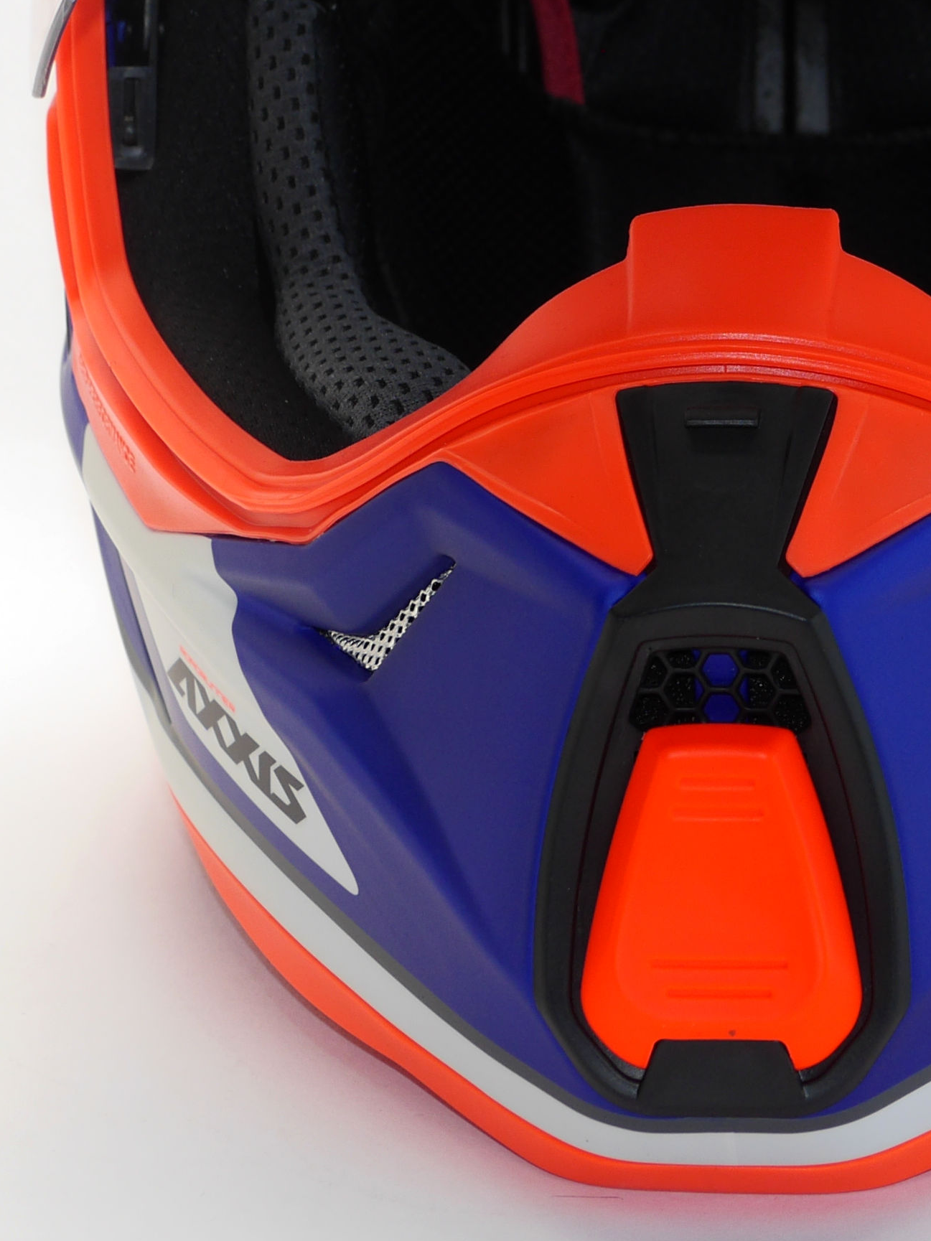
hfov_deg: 11.5
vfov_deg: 15.2
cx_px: 777
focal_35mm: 128
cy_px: 156
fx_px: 4590
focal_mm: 25
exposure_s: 1/40
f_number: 5.6
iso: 200
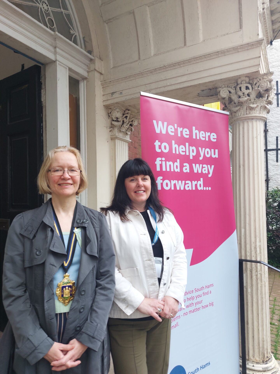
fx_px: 270
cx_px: 140
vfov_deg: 69.4
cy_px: 187
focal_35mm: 25
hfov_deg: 54.9
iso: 32
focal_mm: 5.23
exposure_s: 1/100
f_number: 1.8
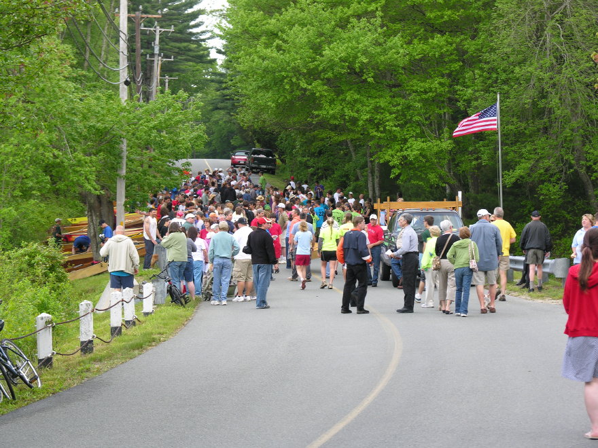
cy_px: 224
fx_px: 2194
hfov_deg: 15.5
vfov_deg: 11.7
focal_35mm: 127
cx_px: 299
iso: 50
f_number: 4.3
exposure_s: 1/66.4
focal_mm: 32.4
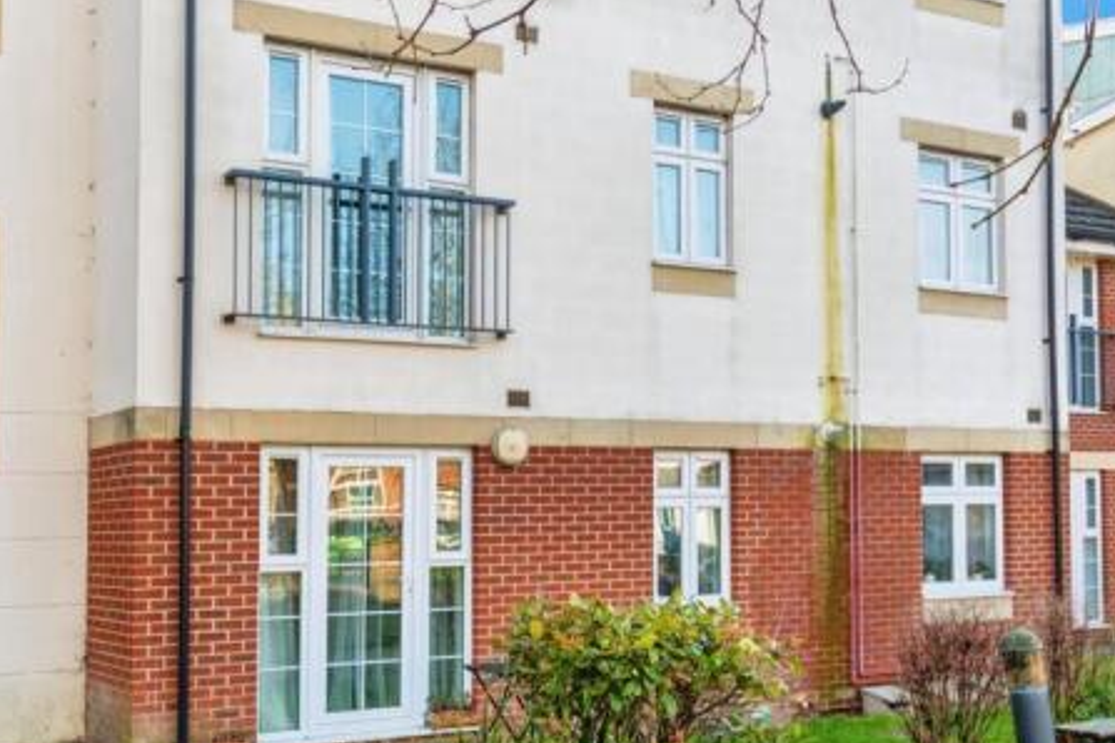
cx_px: 350
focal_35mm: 44
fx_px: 1363
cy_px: 443
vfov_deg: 30.4
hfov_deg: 43.7
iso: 400
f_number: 7.1
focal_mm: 20
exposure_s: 1/320
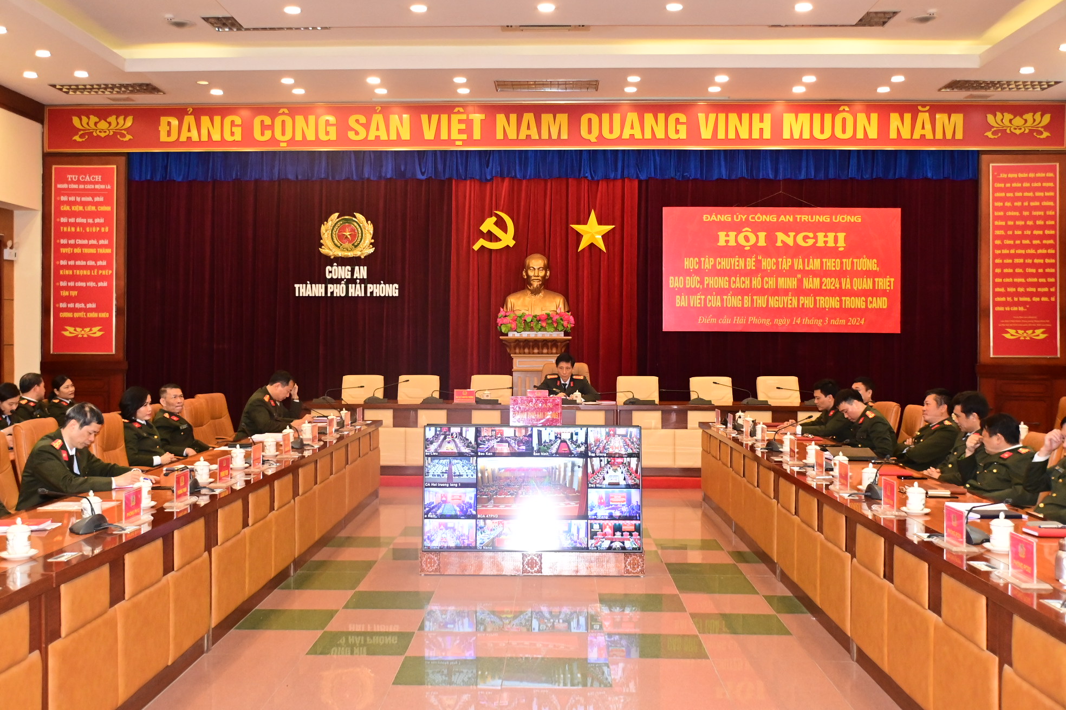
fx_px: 1155
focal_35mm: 39
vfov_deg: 34.2
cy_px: 355
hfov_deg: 49.6
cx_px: 533
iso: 3200
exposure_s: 1/200
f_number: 4
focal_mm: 26
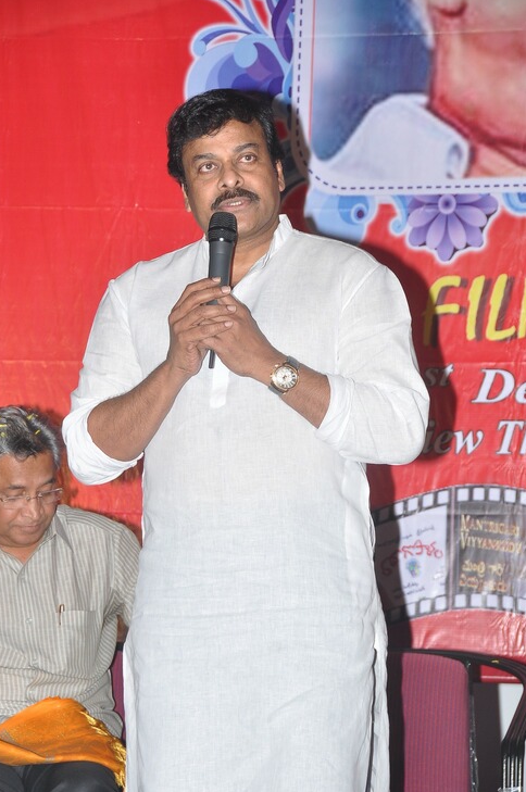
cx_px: 245
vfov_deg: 15.2
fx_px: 2967
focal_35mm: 135
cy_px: 430
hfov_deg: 10.1
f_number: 6.3
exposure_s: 1/125
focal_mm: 82
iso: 400
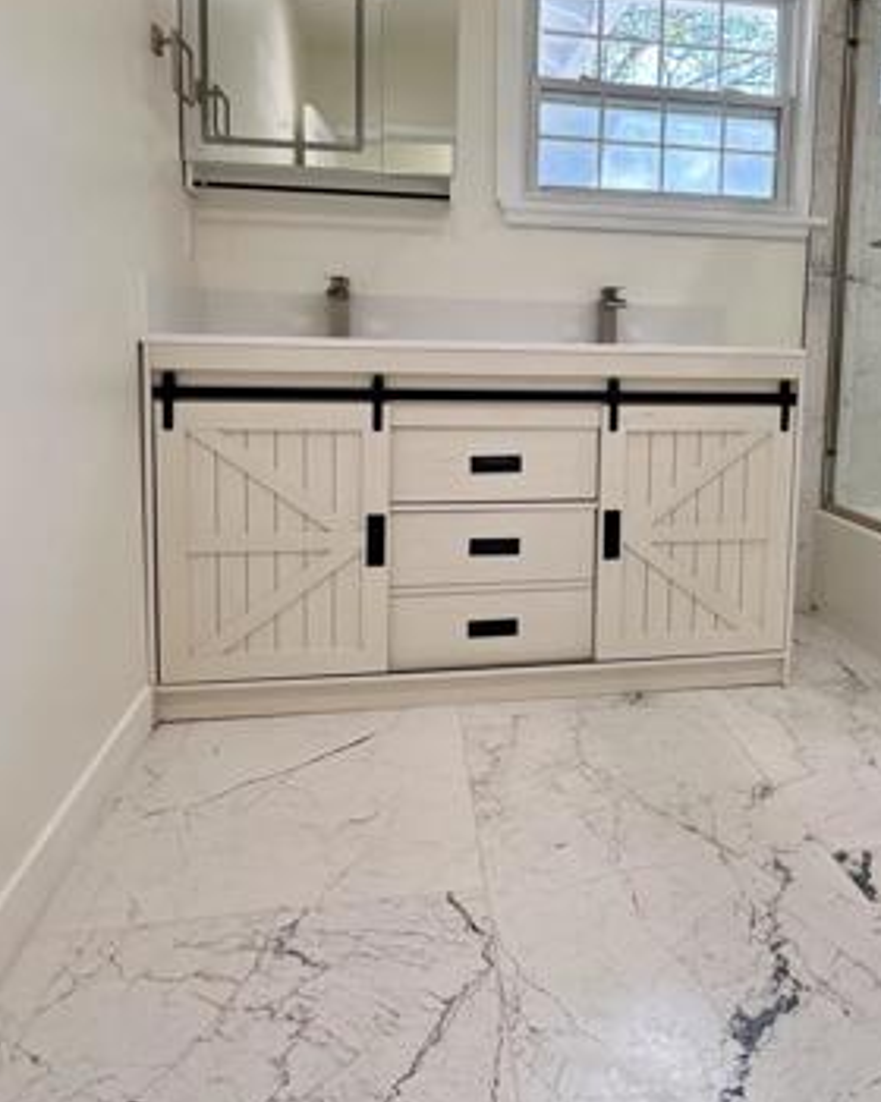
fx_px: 815
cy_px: 412
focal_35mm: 25
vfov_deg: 67.1
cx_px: 551
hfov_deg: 56.1
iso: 80
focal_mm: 2.22
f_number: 2.2
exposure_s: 1/120
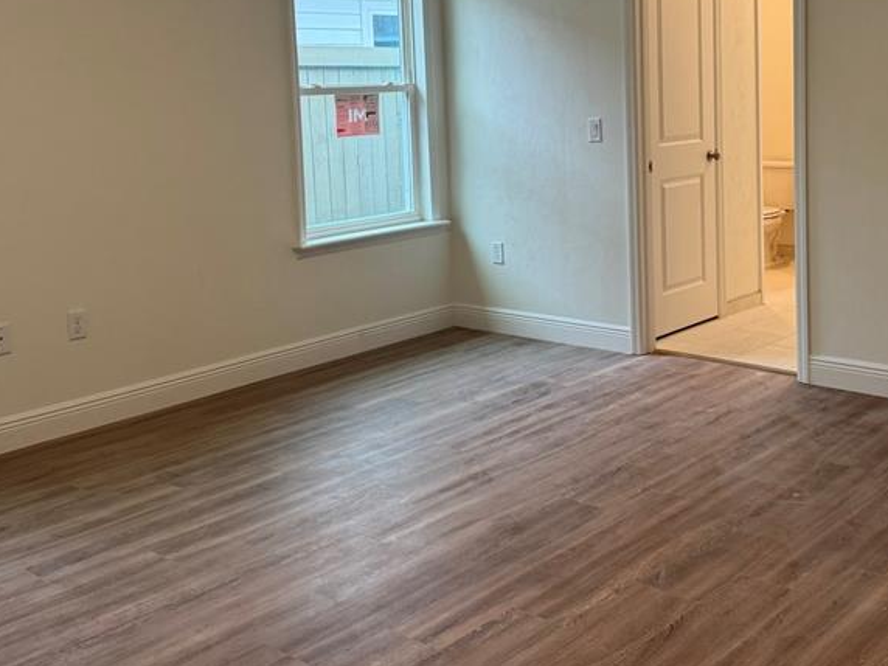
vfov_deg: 33.0
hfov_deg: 43.7
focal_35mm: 43
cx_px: 514
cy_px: 177
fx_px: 1103
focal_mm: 6.76
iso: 200
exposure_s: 1/120
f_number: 1.78
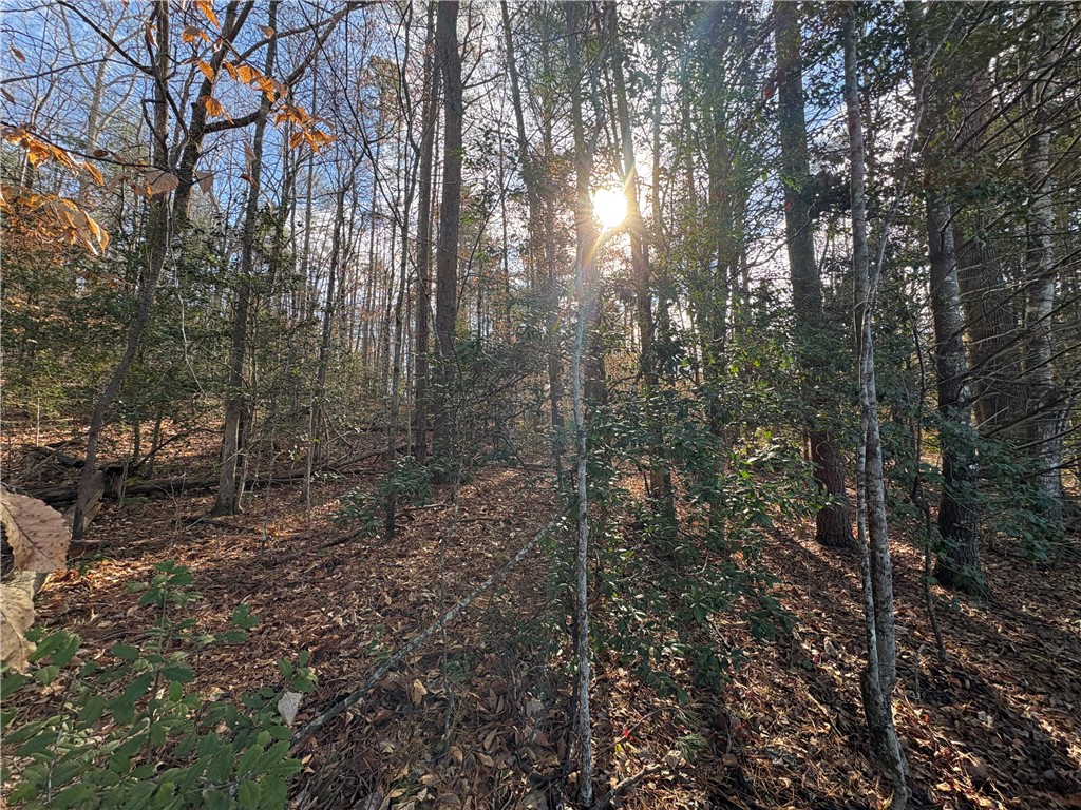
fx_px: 437
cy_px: 405
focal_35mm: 14
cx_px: 540
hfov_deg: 102.1
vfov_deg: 85.7
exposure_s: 1/251
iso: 64
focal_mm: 2.22
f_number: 2.2
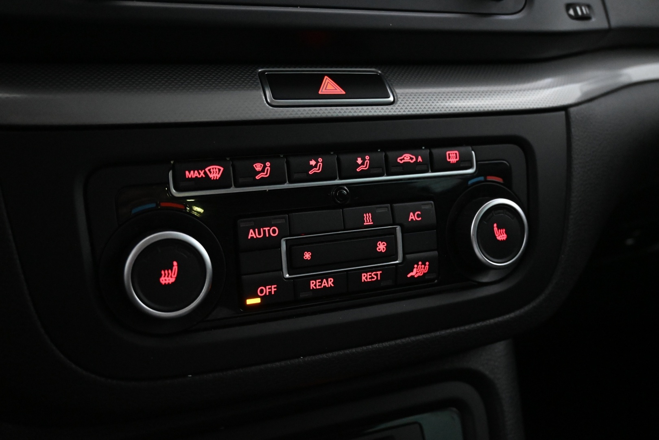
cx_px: 330
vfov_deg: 39.1
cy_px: 220
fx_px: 618
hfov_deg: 56.1
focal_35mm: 34
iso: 5600
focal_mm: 22.5
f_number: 4
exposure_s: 1/40
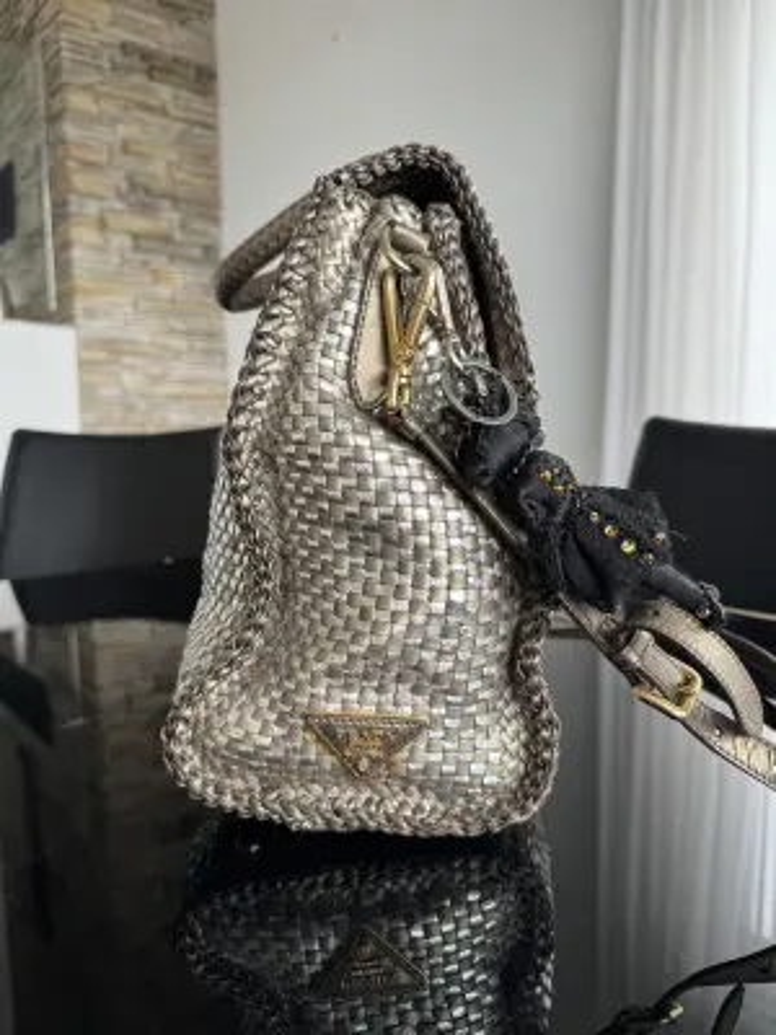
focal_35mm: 24
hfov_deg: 56.8
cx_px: 388
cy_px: 518
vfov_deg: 71.6
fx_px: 717
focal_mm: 6.76
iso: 100
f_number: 1.78
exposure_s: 1/50
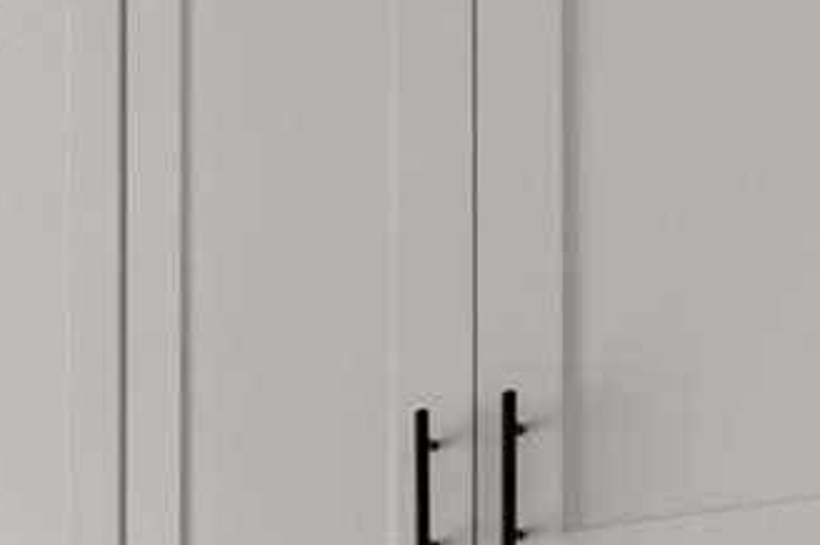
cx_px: -198
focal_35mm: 50
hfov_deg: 32.0
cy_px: 765
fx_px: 1138
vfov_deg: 23.0
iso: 800
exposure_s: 1/8
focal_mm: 16
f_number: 8
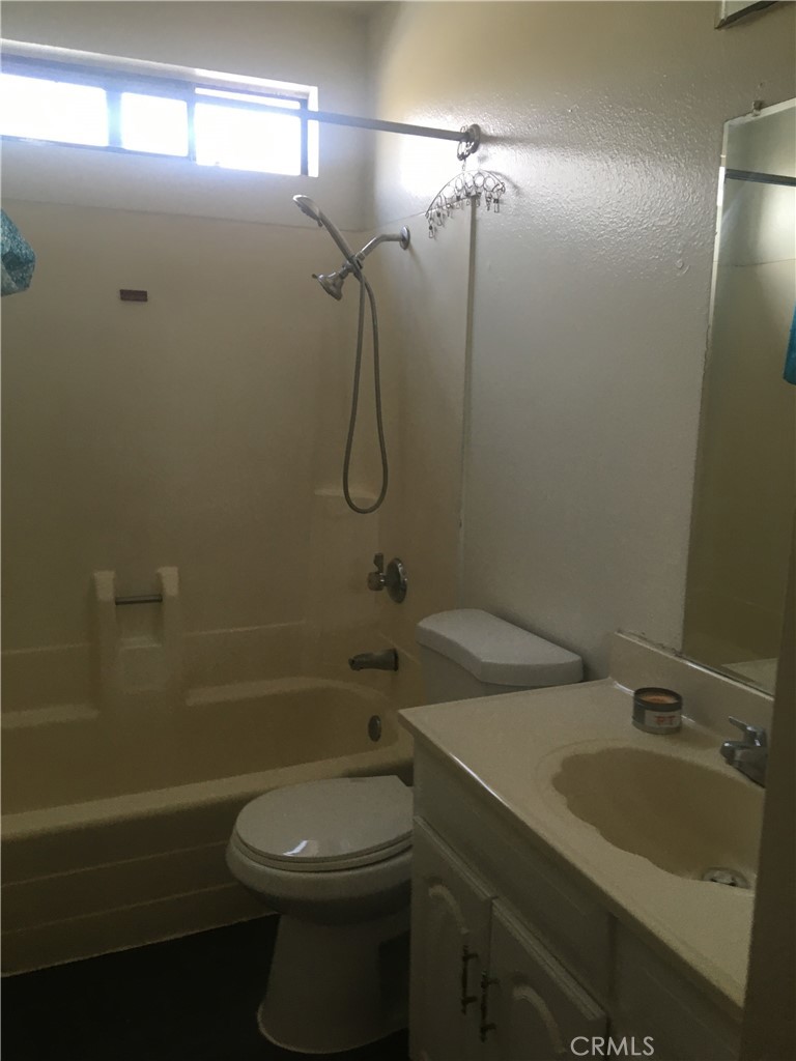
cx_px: 398
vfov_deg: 61.7
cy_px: 530
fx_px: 889
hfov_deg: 48.2
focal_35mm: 29
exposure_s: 1/30
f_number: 2.2
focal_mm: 4.15
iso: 64
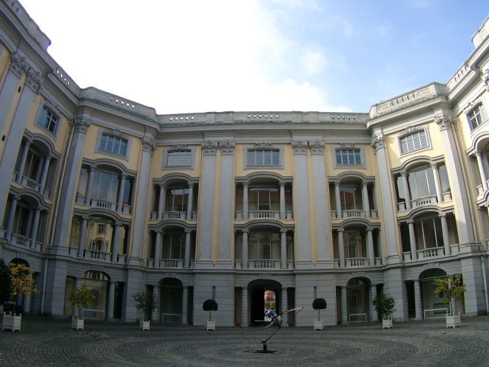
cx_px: 249
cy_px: 187
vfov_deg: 40.7
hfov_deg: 52.6
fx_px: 495
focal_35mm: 35
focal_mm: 7.13
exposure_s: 1/318
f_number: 4
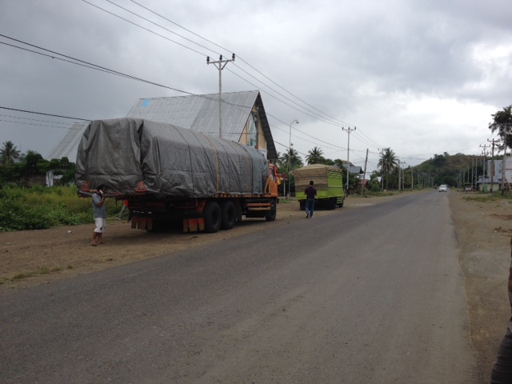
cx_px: 256
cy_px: 192
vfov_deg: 40.7
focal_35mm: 35
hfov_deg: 52.6
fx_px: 518
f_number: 2.4
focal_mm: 4.28
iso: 50
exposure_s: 1/627
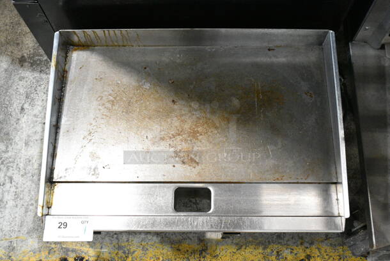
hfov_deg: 47.9
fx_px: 439
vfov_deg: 33.1
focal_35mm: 40
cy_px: 130
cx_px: 195
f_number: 5
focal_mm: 27
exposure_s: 1/400
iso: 6400
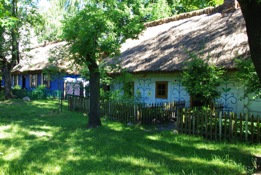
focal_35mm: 31
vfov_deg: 42.4
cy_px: 88
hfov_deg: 60.2
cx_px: 130
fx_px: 225
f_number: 5.6
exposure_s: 1/45
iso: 100
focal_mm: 21.25
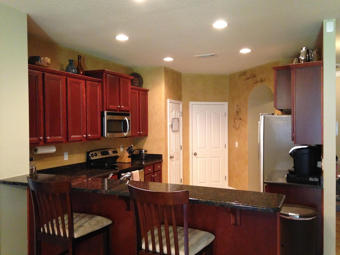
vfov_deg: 42.9
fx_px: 324
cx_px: 170
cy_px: 128
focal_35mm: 33
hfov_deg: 55.4
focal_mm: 4.12
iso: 400
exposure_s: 1/20
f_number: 2.4
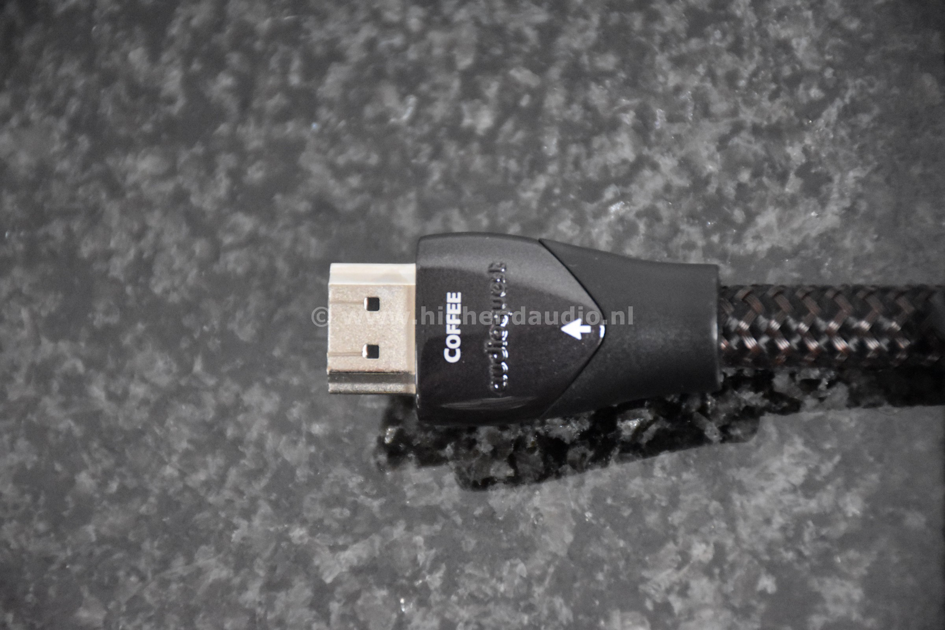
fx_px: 5512
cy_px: 315
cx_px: 472
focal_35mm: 210
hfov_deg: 9.8
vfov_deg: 6.5
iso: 7200
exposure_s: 1/125
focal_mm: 140
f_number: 5.6
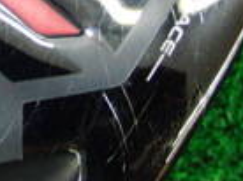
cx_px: -33
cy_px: -72
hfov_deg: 11.3
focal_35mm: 172
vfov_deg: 8.5
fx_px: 1205
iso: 400
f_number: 3.6
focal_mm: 6.42
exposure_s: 1/50
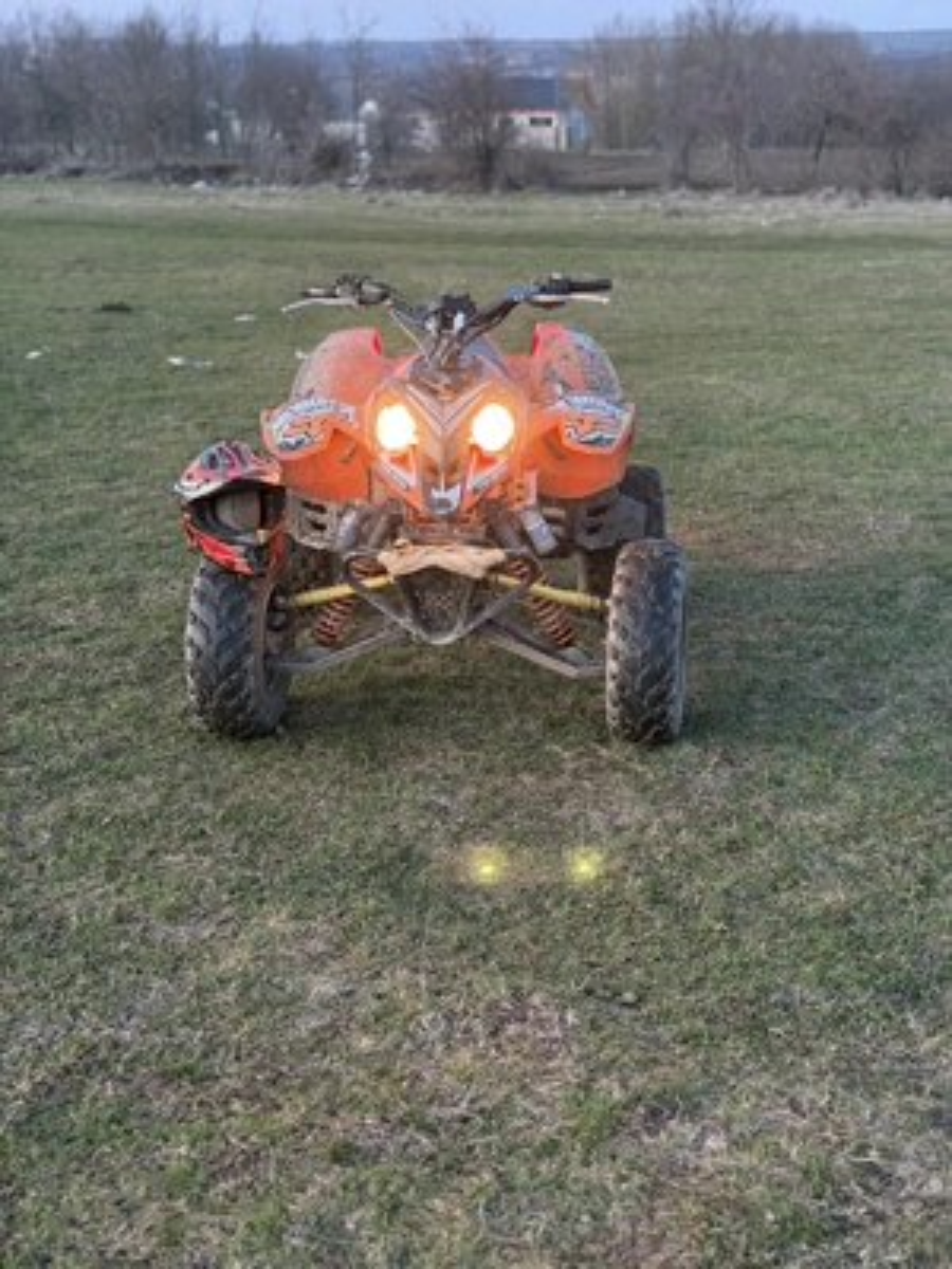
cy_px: 634
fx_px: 1760
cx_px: 476
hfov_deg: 30.3
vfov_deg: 39.7
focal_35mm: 48
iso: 800
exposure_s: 1/30
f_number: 1.78
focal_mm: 6.76
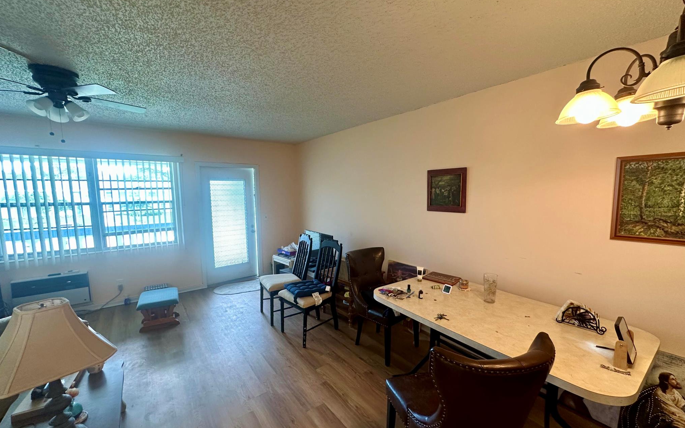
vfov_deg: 74.7
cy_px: 223
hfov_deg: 101.5
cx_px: 340
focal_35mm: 15
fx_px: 280
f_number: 2.2
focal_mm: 2.22
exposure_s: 1/60
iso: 160
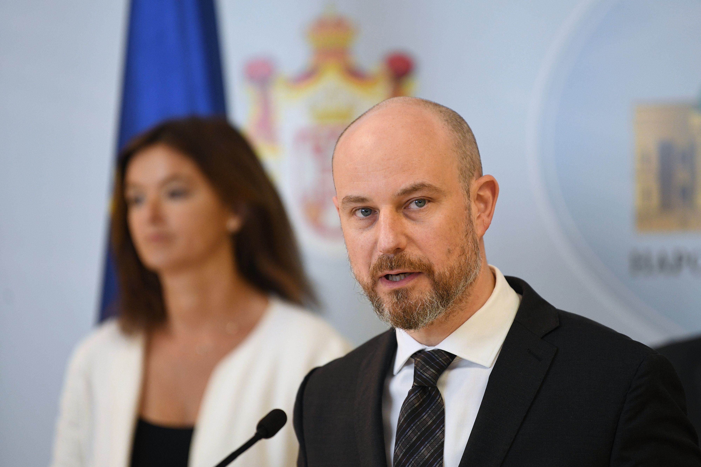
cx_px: 350
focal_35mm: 200
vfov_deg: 6.9
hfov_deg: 10.3
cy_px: 234
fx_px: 3894
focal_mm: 200
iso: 1600
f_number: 2.8
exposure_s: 1/200
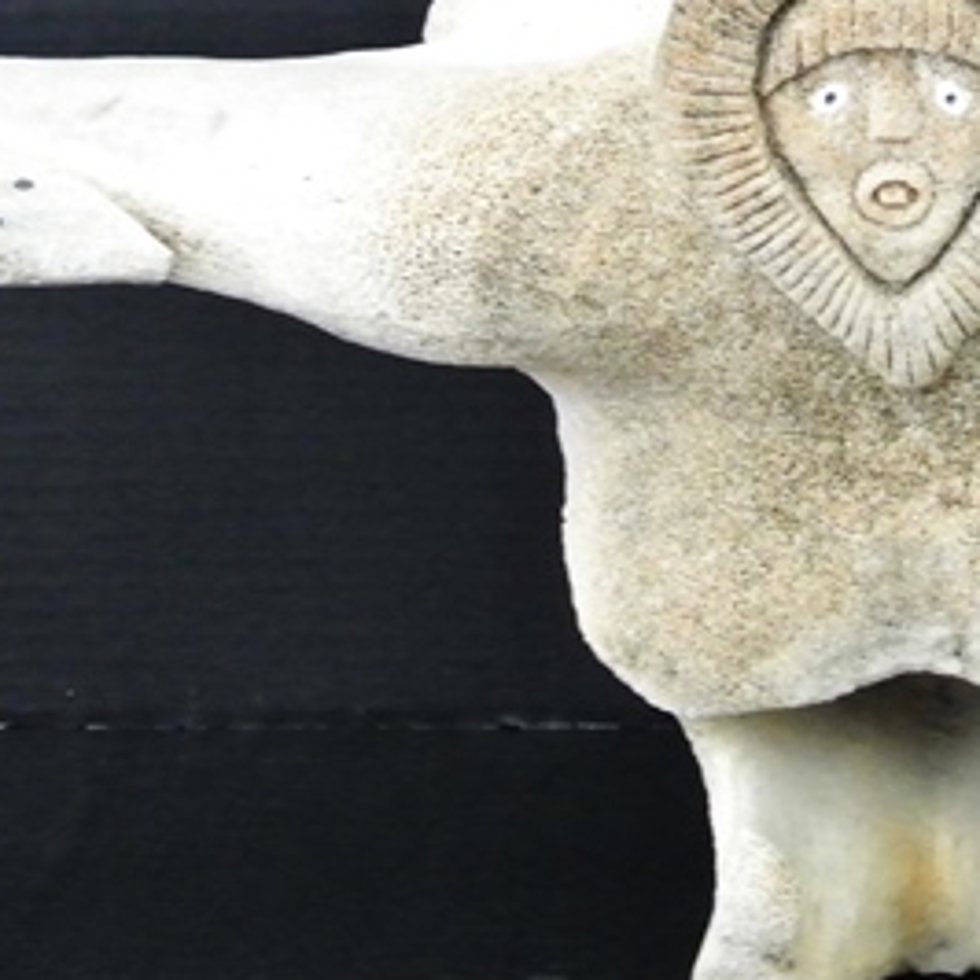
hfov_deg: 12.0
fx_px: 4612
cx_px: 965
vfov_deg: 12.1
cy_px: 193
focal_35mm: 144
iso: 1800
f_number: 4.5
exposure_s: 1/30
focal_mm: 16.9
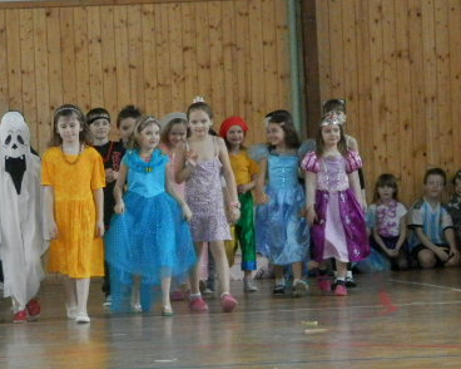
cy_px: 232
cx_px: 130
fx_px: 2455
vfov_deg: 8.6
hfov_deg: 10.7
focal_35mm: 180
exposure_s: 1/50
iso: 1000
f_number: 4.5
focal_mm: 19
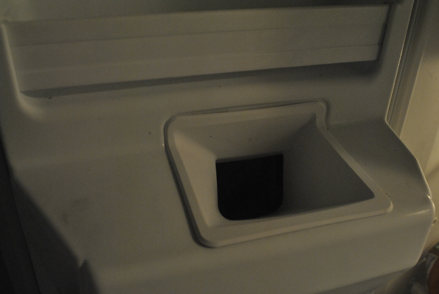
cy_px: 147
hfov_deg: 51.2
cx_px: 220
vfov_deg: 35.7
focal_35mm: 38
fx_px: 458
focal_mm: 25
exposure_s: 1/50
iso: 800
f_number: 10
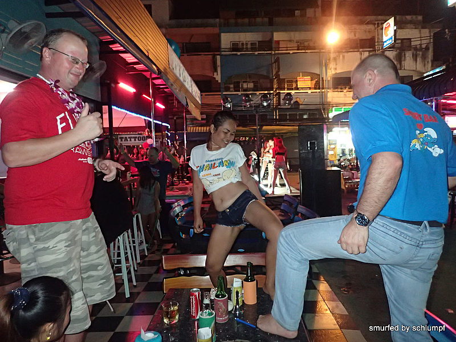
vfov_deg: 54.9
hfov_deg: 69.4
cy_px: 171
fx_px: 329
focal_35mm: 25
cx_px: 228
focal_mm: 4.5
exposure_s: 1/30
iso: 800
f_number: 2
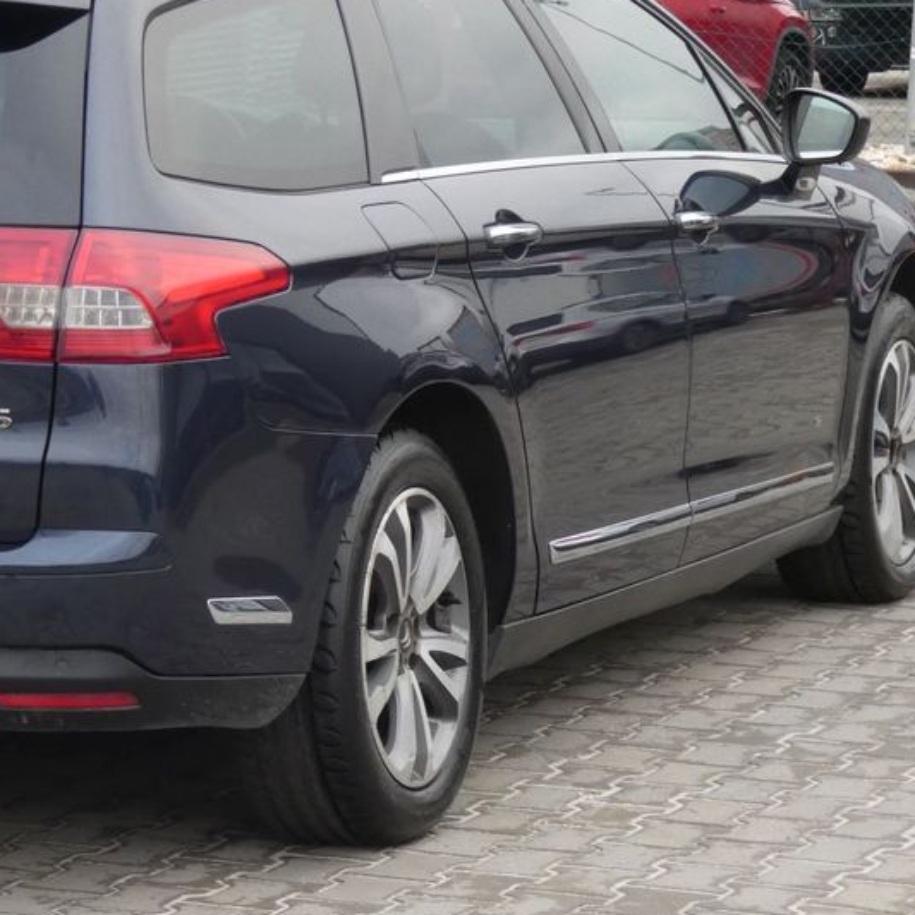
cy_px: 294
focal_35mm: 158
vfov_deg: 11.0
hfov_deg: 11.0
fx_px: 4725
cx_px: 94
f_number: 5.6
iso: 320
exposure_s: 1/80
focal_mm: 16.6
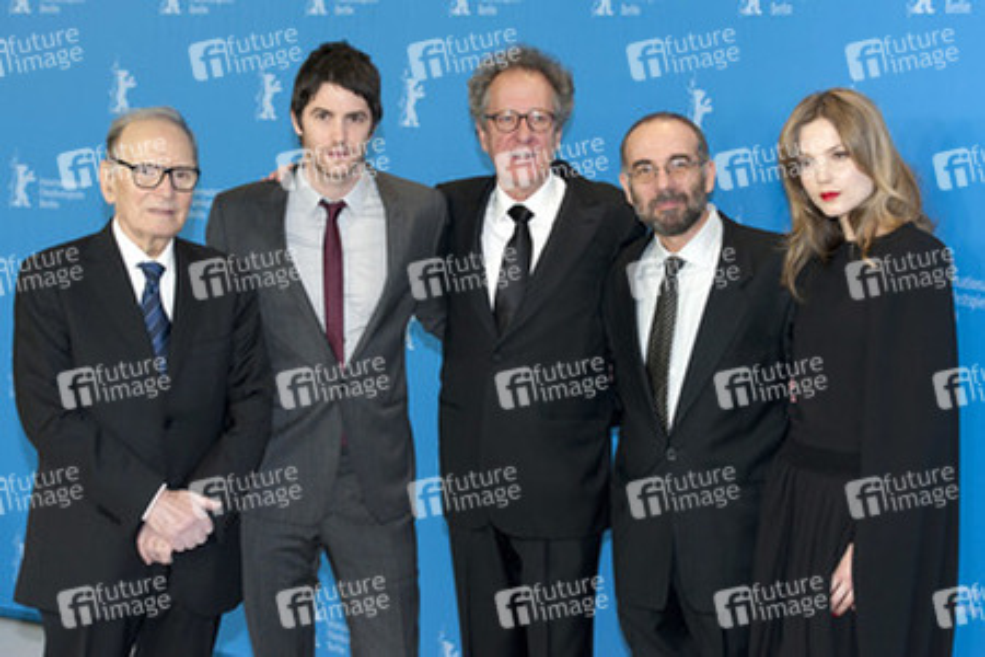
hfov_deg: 28.8
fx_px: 1915
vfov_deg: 19.5
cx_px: 492
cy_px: 328
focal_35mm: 70
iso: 1000
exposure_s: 1/250
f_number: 4.5
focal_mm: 70
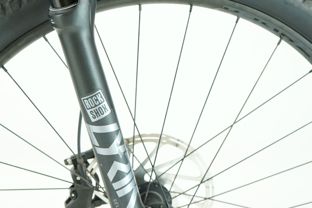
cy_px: 35
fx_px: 823
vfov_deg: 14.3
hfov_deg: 21.3
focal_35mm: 95
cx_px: 81
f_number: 5
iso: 2500
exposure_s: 1/200
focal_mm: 44
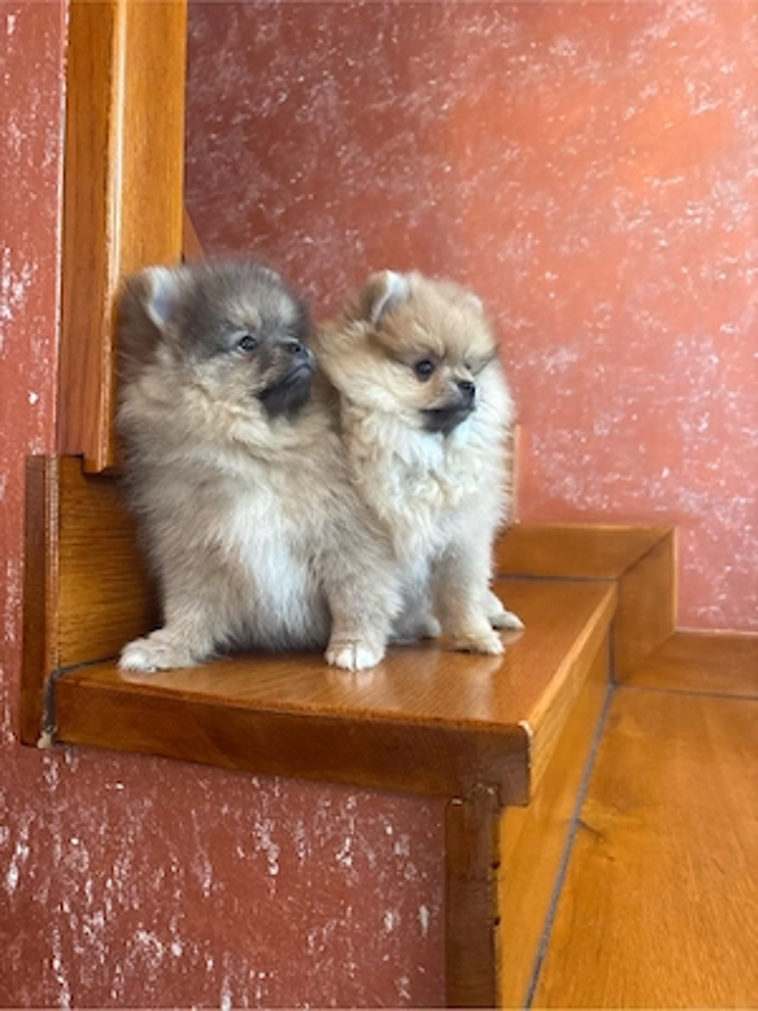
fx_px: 759
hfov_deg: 53.1
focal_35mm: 26
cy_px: 506
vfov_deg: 67.3
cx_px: 379
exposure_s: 1/50
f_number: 1.6
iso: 400
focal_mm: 5.96
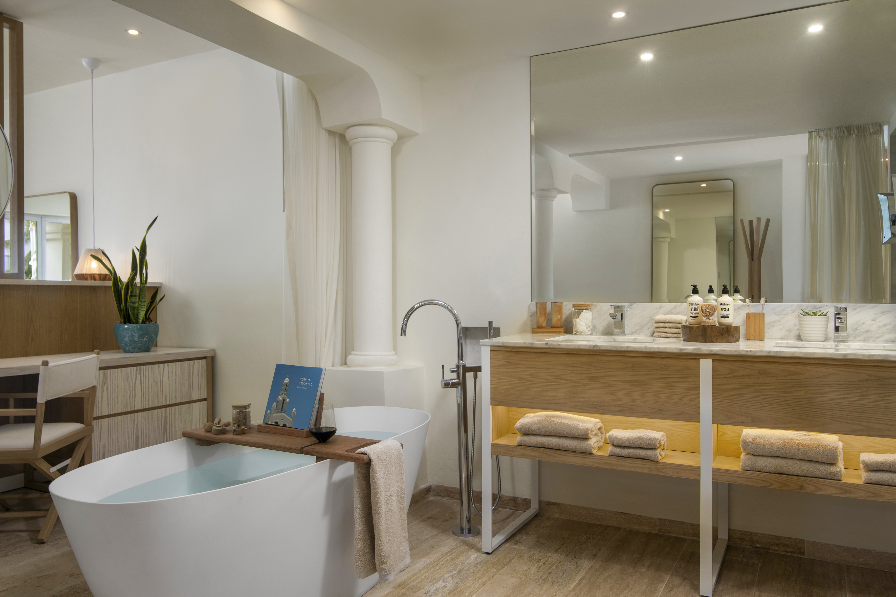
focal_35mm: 28
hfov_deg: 65.5
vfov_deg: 46.4
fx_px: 697
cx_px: 448
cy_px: 298
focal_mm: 28
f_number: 11
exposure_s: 1/20
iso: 100
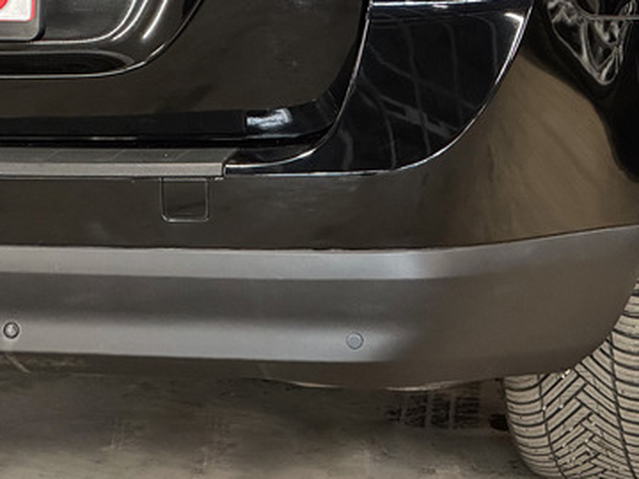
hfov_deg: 14.2
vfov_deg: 10.6
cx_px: 412
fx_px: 2566
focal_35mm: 139
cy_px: 90
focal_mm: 9
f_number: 2.8
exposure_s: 1/35
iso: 500
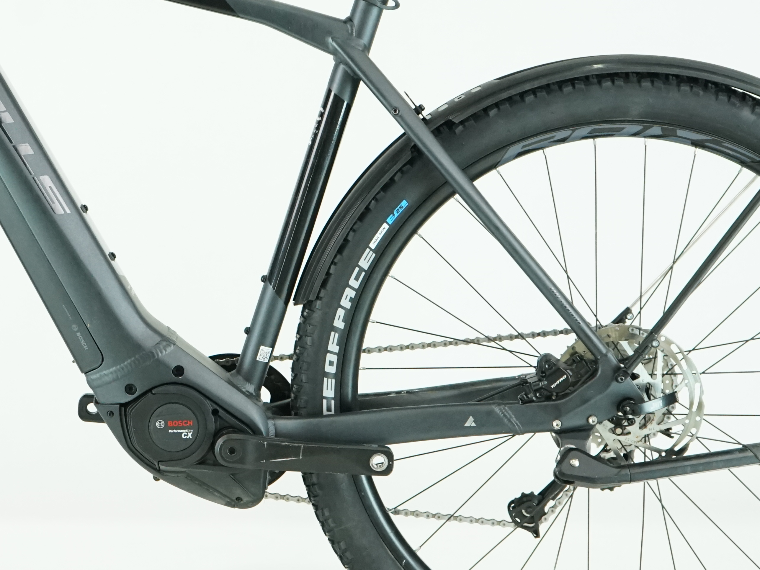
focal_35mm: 112
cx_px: 105
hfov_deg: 17.4
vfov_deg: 13.2
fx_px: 2459
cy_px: 161
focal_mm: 50
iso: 2500
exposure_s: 1/200
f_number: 5.6
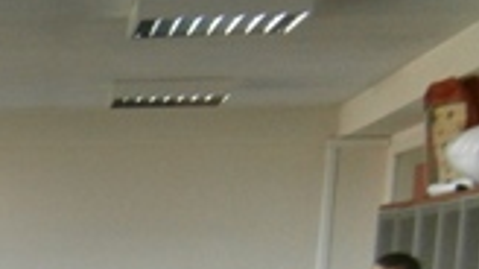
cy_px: 594
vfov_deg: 8.5
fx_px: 1675
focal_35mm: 132
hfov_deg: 14.1
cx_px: -429
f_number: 2.9
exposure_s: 1/30
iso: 160
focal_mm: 5.5
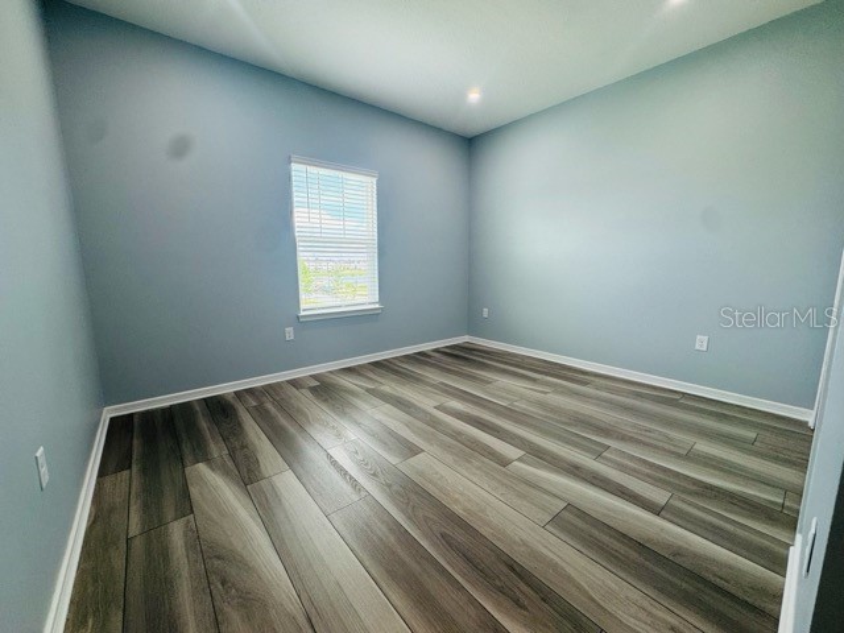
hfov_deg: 102.1
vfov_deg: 85.7
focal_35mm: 14
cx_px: 422
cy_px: 316
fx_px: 341
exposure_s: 1/120
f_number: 2.2
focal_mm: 2.22
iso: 125
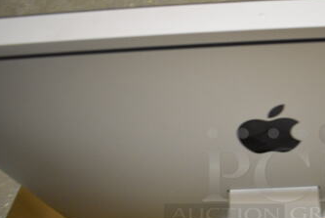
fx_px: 497
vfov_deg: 24.3
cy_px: 173
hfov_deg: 34.7
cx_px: 273
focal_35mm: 55
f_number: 3.5
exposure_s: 1/125
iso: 1600
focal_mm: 20
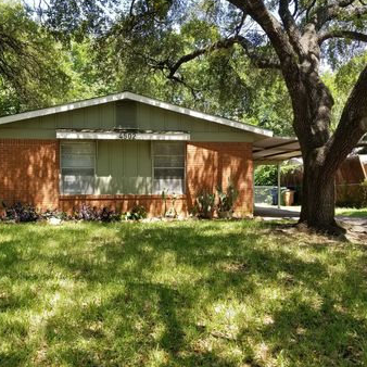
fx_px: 408
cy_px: 189
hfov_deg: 48.4
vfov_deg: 48.4
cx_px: 170
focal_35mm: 34
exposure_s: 1/349
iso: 50
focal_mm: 4.25
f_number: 1.7
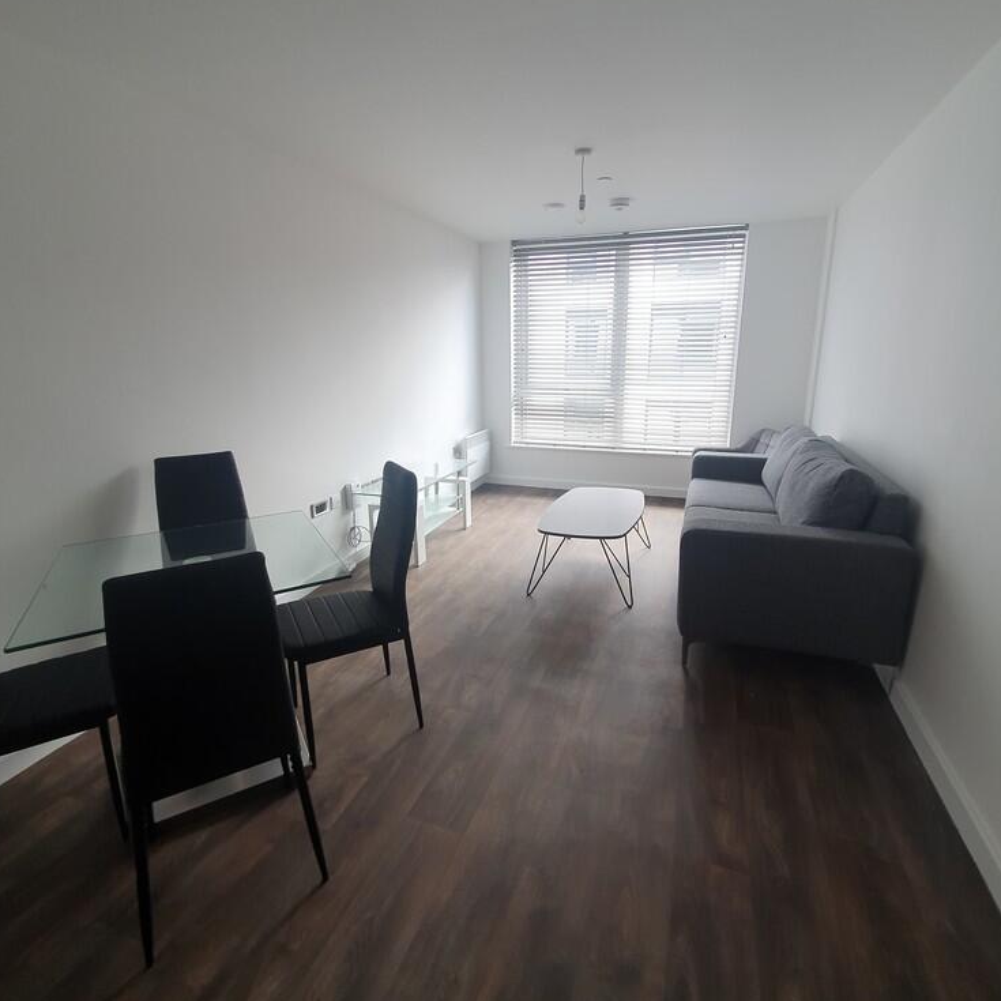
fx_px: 523
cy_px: 483
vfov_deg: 87.4
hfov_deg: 87.4
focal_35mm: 16
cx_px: 509
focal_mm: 1.8
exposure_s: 1/50
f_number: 2.2
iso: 50
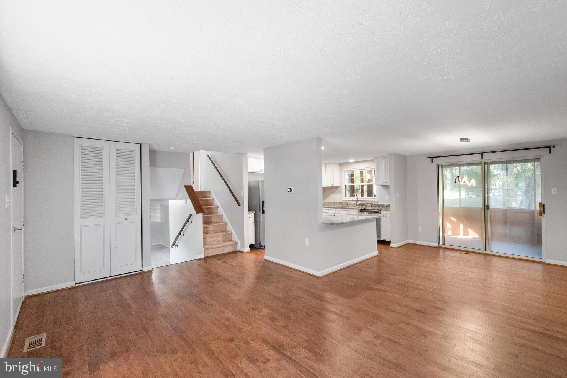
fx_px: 236
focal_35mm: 15
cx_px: 284
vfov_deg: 77.3
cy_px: 189
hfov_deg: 100.4
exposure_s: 1/125
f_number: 2.8
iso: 640
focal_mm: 10
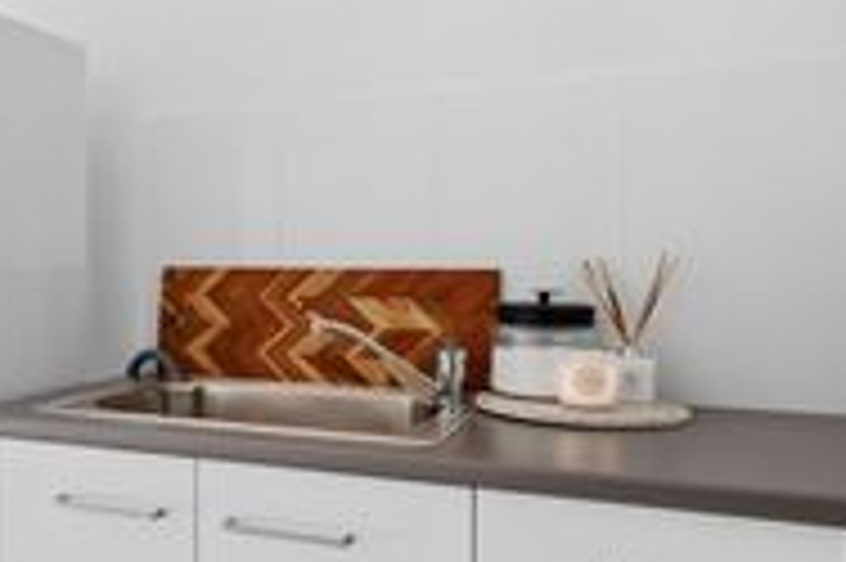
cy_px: 277
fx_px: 822
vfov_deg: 37.8
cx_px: 171
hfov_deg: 51.2
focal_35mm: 35
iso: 200
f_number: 7.1
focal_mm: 14
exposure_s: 1/13
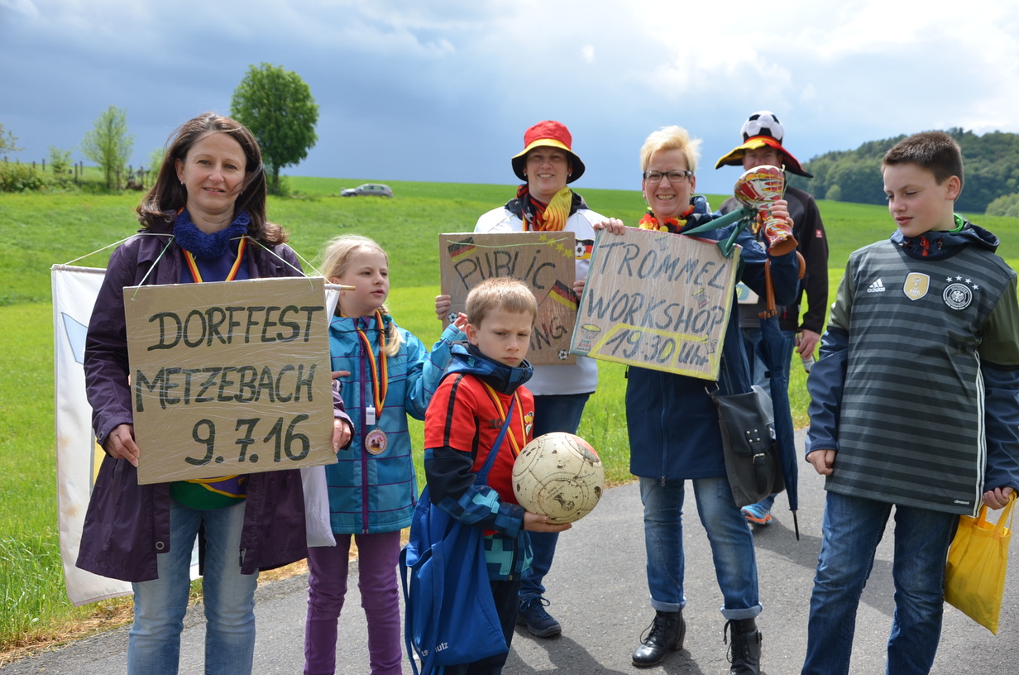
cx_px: 510
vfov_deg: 31.8
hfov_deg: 46.5
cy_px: 338
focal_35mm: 42
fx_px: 1186
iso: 100
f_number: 8
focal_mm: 28
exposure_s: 1/250
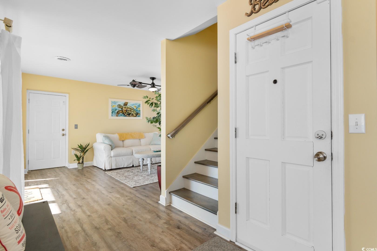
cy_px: 126
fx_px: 178
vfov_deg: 70.4
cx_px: 188
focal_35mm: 17
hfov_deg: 93.3
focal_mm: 11.5
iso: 100
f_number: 5
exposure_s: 1/100
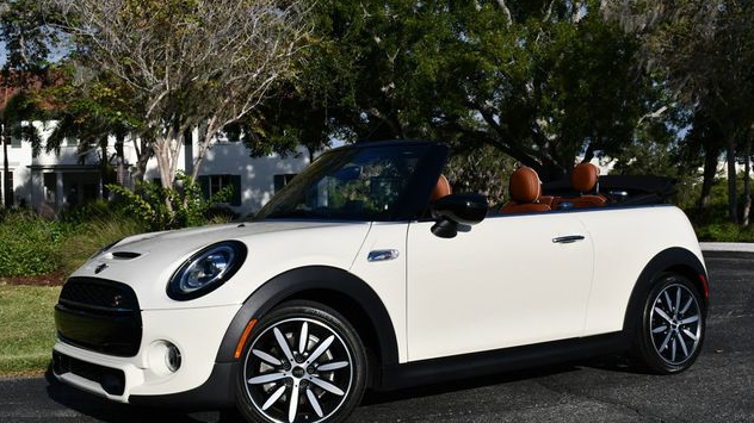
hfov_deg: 40.6
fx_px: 1019
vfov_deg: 23.5
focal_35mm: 51
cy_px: 220
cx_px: 379
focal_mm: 24
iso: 100
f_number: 10
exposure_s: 1/400
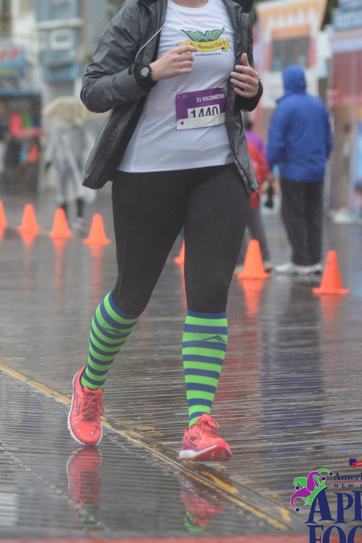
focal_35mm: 159
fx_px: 2398
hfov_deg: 8.6
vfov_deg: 12.9
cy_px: 206
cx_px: 157
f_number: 4
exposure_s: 1/1000
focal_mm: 112
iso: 1250
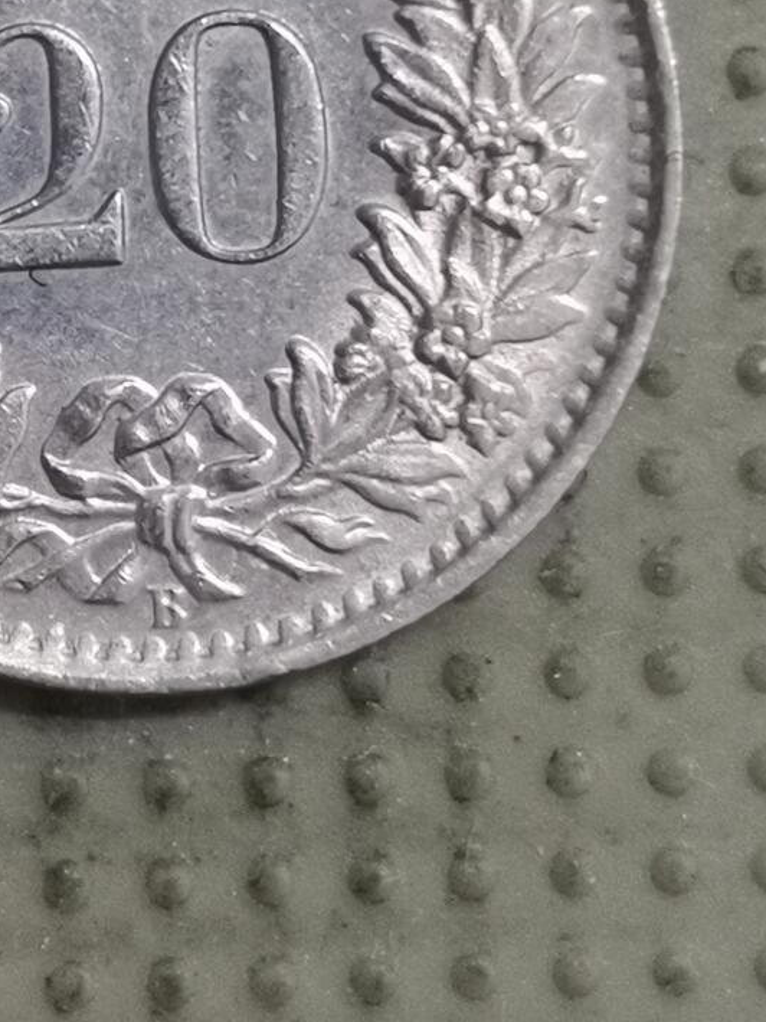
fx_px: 3893
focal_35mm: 132
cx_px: 115
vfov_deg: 14.9
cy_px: 244
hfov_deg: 11.2
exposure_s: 1/25.7
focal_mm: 4.75
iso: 500
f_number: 1.8
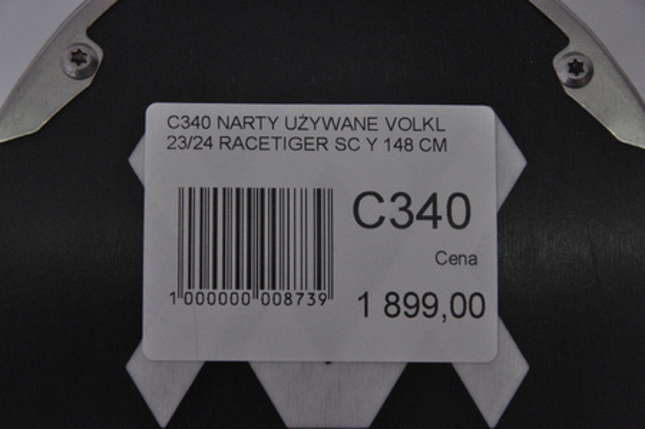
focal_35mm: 158
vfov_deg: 8.7
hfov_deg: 13.1
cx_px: 322
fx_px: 2819
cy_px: 214
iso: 3200
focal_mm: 105
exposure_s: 1/125
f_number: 9.5
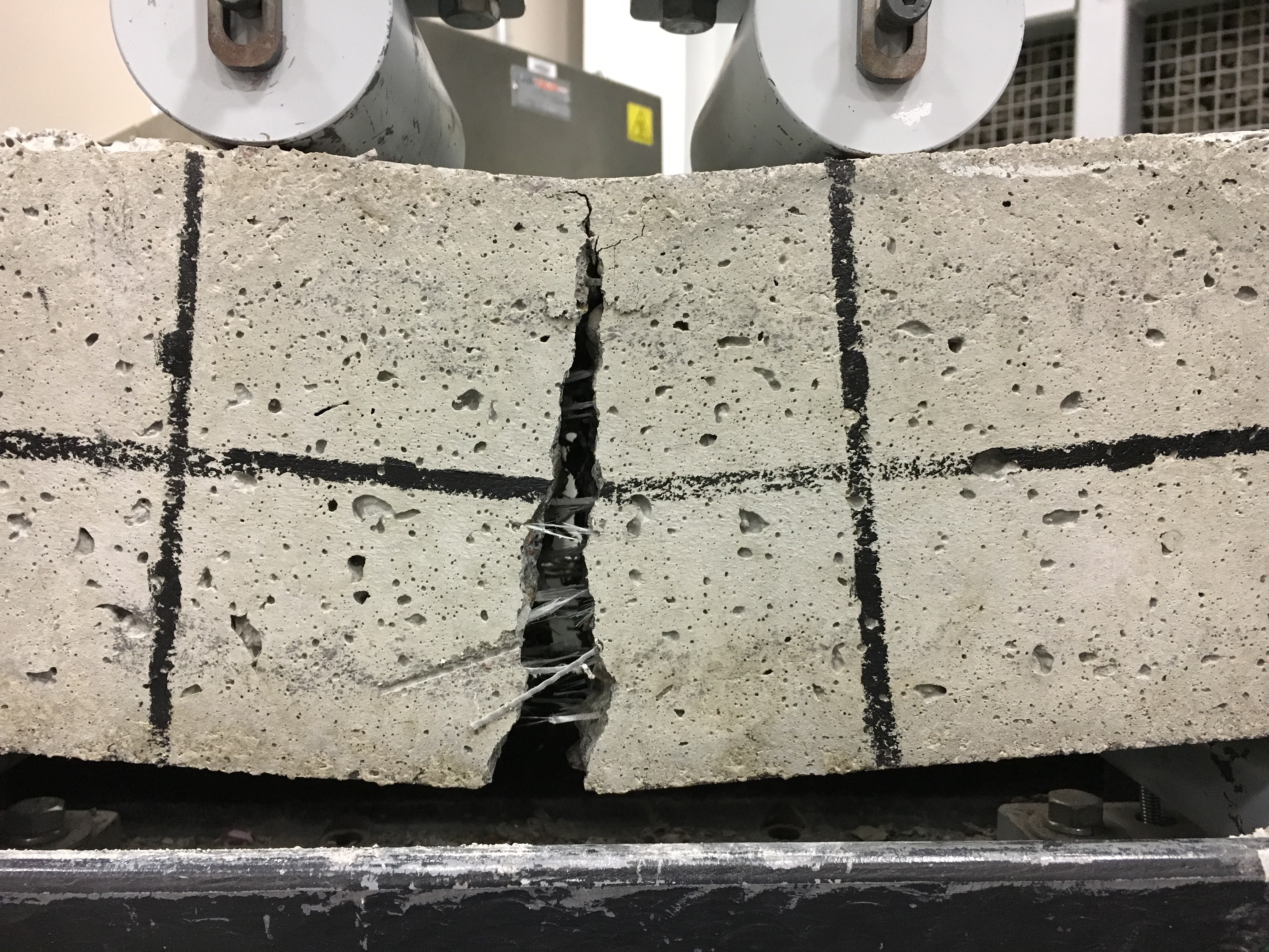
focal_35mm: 29
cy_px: 476
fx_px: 1063
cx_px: 634
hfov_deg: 61.7
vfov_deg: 48.2
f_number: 2.2
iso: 160
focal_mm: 4.15
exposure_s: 1/30
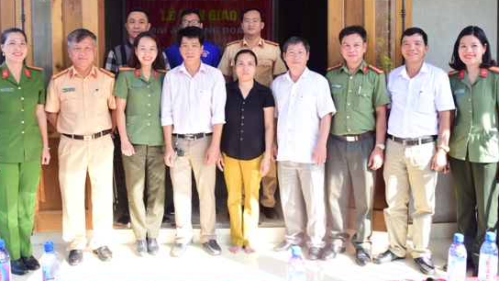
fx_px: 490
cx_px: 229
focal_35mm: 37
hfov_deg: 53.9
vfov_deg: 31.8
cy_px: 101
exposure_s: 1/250
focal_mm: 20
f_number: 5.6
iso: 640
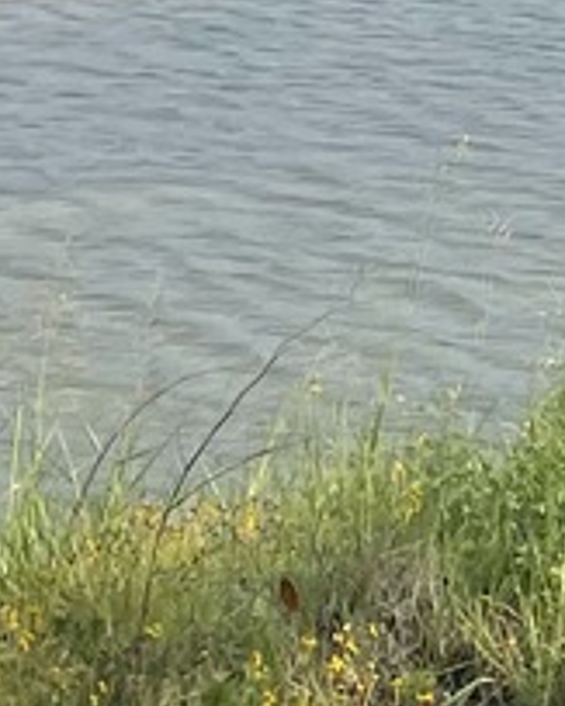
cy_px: -180
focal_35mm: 199
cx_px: 1848
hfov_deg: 6.8
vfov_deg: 9.6
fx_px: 4163
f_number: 1.6
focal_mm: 4.2
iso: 32
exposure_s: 1/3610
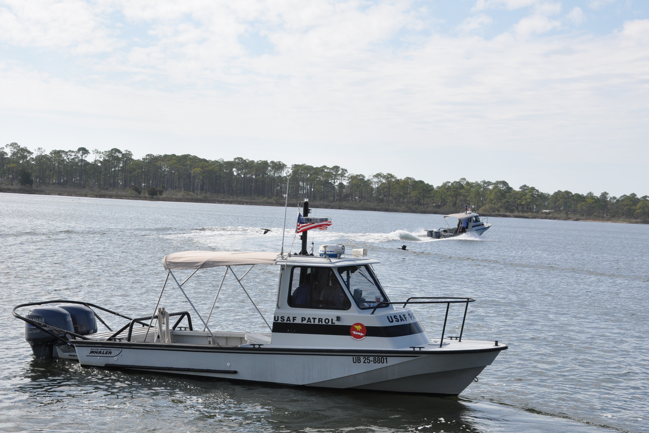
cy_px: 216
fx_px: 1217
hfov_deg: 29.9
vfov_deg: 20.2
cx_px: 324
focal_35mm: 68
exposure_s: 1/500
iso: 400
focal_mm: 45
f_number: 11
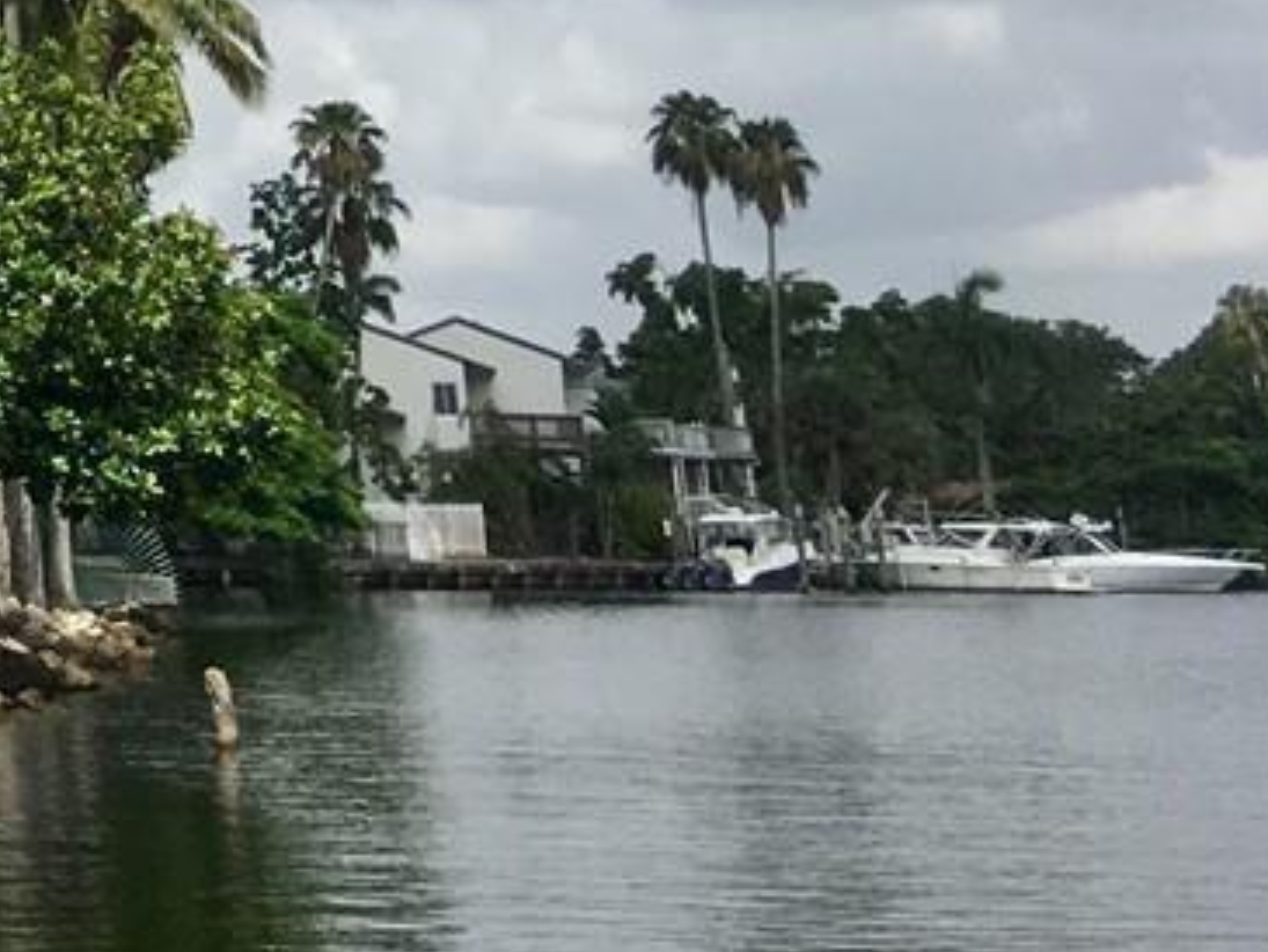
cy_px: -820
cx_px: -1463
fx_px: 4654
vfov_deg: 10.9
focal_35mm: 127
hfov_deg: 13.0
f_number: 2.2
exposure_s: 1/2024
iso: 25
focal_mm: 4.15
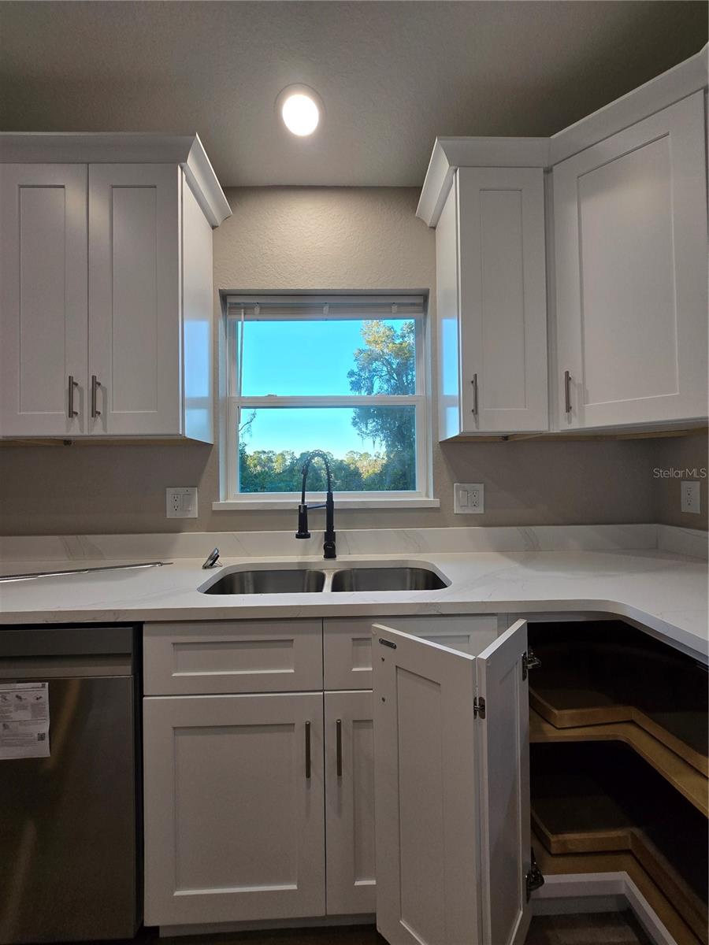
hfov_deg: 89.9
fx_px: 355
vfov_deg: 106.2
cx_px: 354
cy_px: 472
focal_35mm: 13
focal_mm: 2.2
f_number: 2.2
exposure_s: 1/120
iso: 64
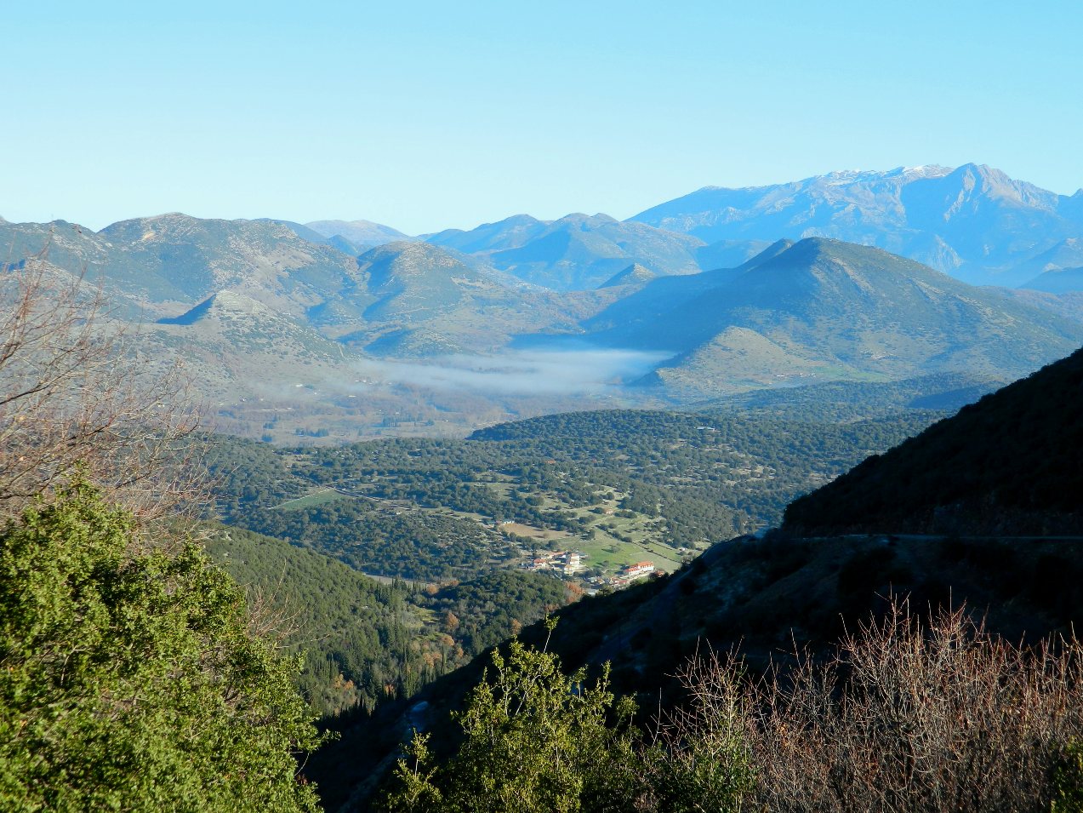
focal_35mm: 57
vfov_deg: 25.7
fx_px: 1783
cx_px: 542
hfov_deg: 33.8
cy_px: 406
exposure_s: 1/400
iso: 80
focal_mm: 10.2
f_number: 3.8
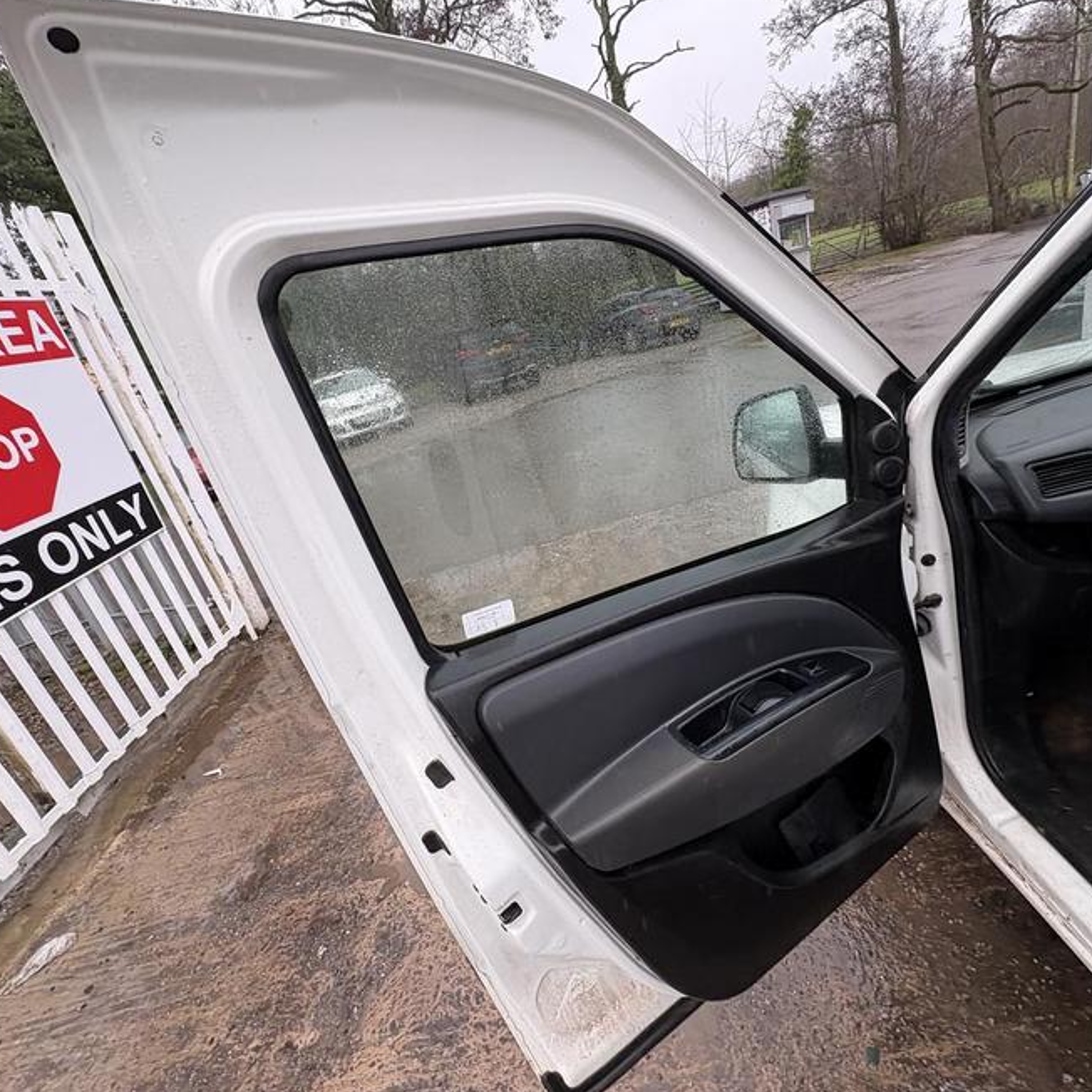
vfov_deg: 84.0
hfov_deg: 83.9
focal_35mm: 17
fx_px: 607
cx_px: 564
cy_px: 538
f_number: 2.2
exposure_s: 1/111
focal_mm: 2.22
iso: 50
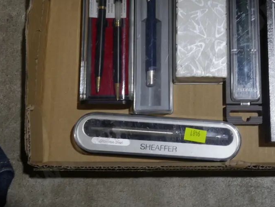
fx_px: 509
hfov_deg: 29.8
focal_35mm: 64
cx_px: 205
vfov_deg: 22.8
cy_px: 59
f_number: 4.6
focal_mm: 21
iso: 200
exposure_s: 1/60
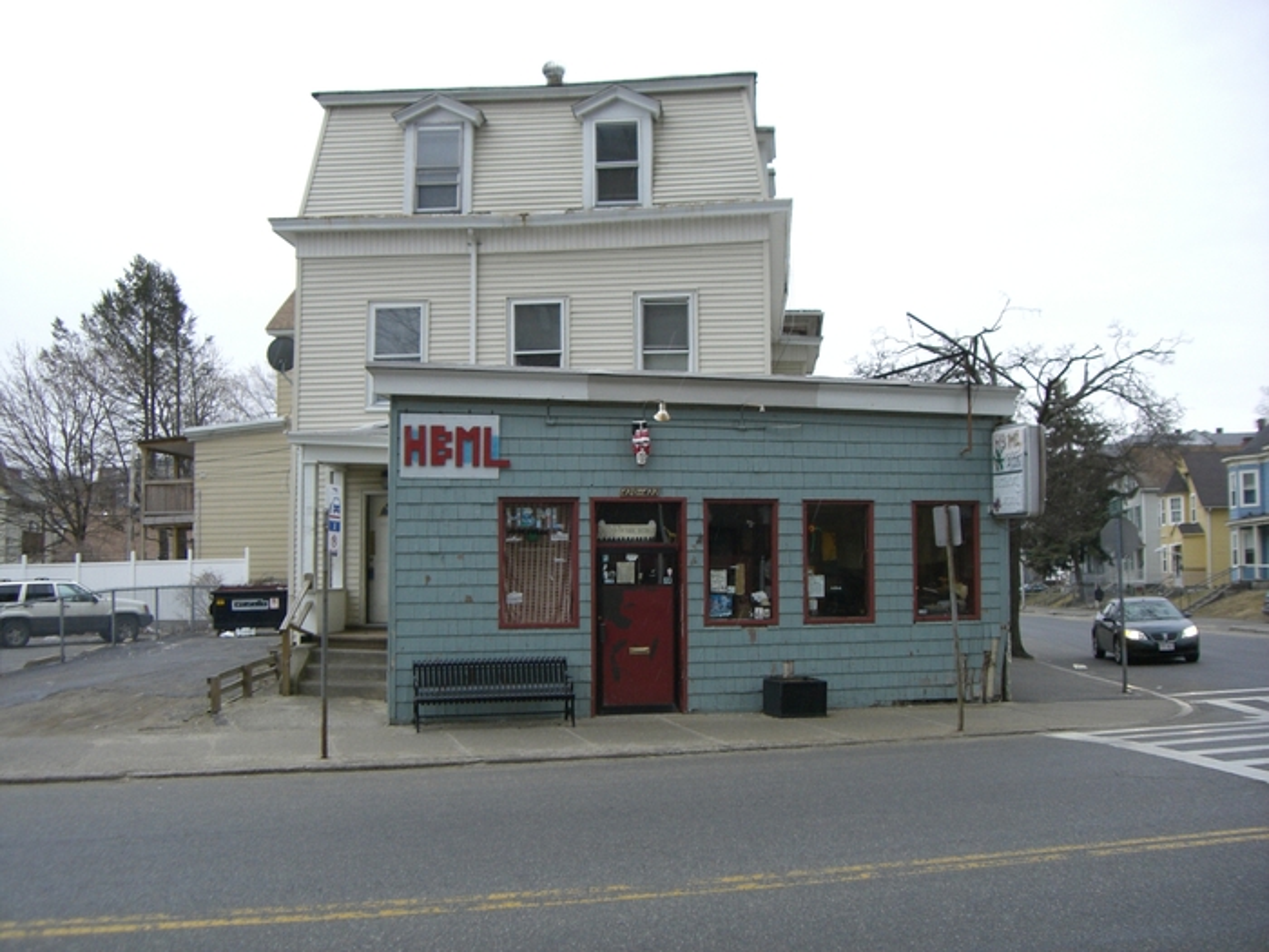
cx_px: 634
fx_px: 1393
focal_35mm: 38
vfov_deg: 37.7
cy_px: 476
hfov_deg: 49.0
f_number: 2.7
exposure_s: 1/250
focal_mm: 6.2
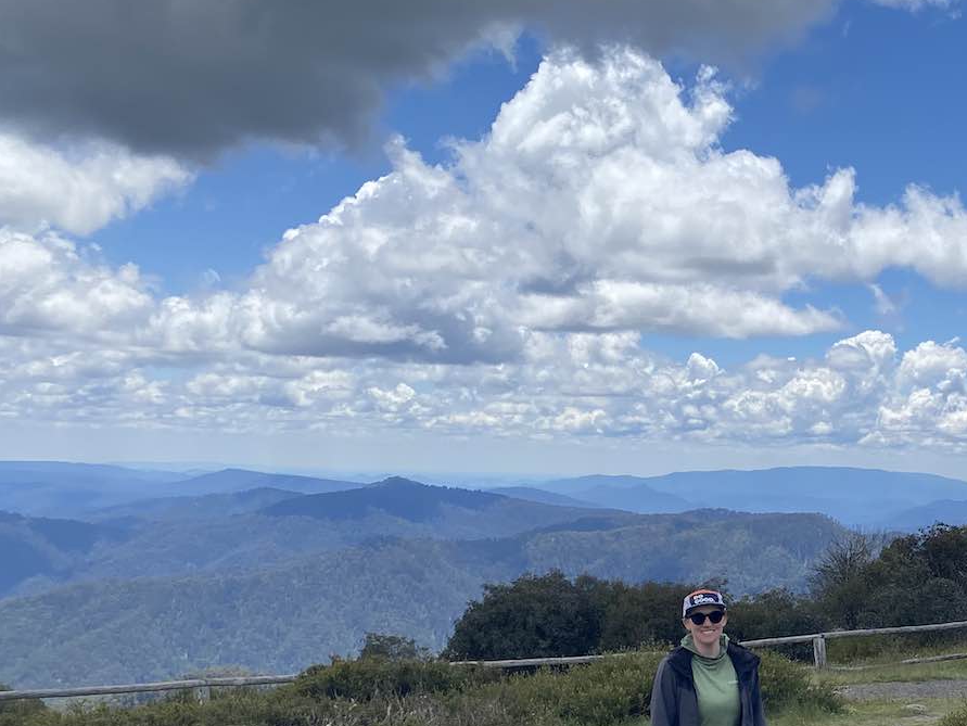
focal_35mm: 56
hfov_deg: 31.9
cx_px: 953
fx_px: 1565
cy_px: 628
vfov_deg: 25.4
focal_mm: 4.25
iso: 32
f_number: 1.8
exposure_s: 1/3497
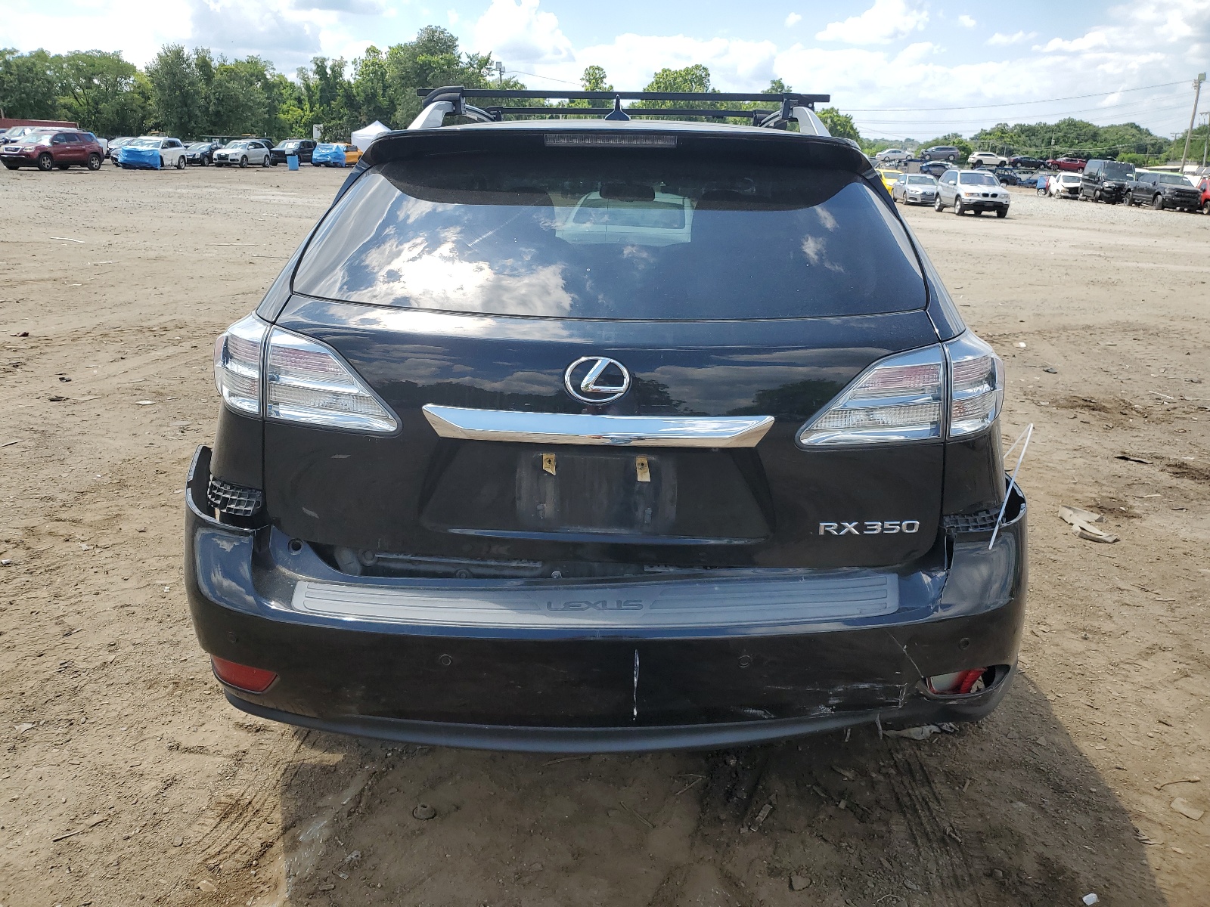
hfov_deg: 67.3
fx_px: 909
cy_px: 454
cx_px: 605
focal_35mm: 26
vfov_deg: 53.1
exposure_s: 1/2000
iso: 50
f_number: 1.5
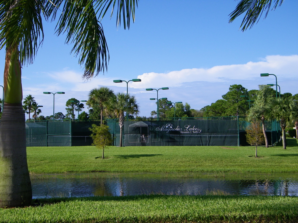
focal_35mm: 55
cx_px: 149
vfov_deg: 26.6
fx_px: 473
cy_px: 112
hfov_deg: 34.9
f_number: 8.2
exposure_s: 1/200
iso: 80
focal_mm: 9.7
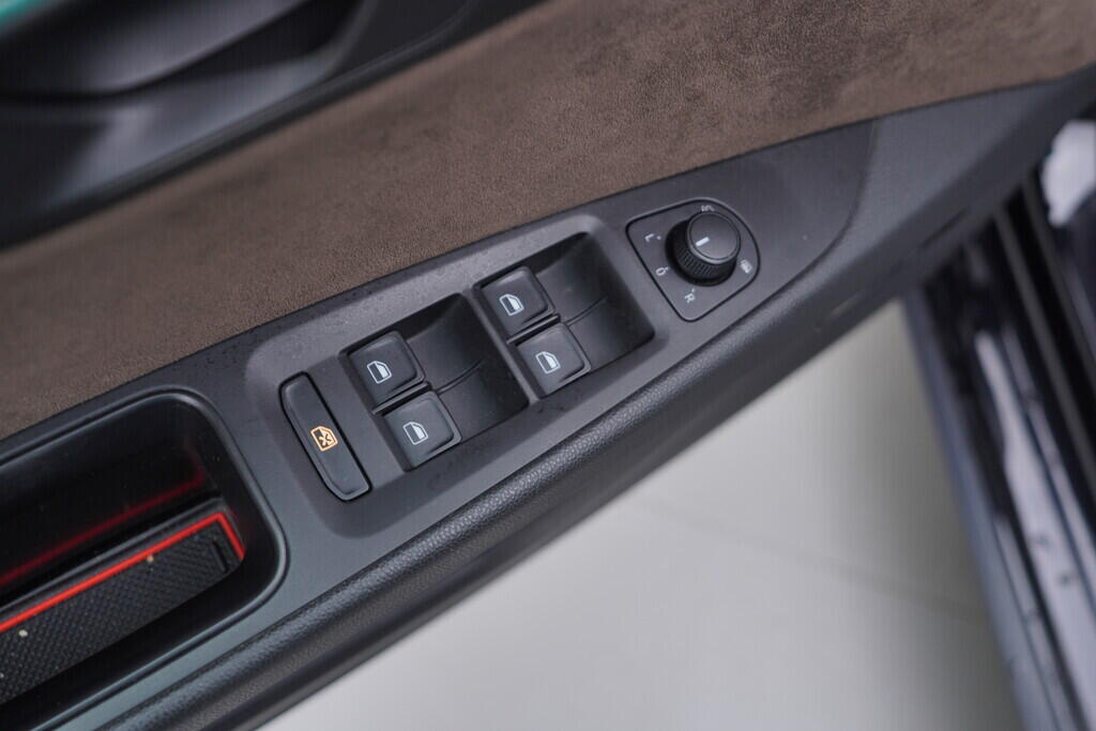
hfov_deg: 53.1
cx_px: 548
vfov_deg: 36.9
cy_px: 366
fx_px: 1096
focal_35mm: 36
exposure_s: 1/40
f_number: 3.2
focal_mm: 24
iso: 125
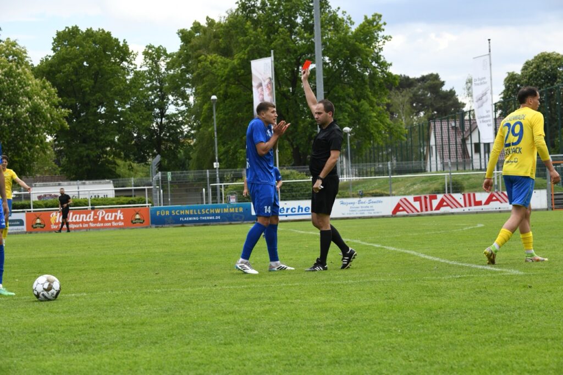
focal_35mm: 102
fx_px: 1595
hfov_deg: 20.0
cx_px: 282
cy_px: 188
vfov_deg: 13.4
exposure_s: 1/1600
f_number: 8
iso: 1250
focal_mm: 102
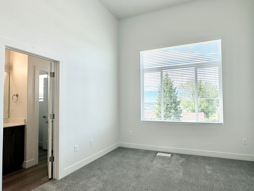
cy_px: 99
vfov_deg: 68.7
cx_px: 150
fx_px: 139
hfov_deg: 83.8
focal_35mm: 19
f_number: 2.2
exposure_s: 1/346
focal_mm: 2.22
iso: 40
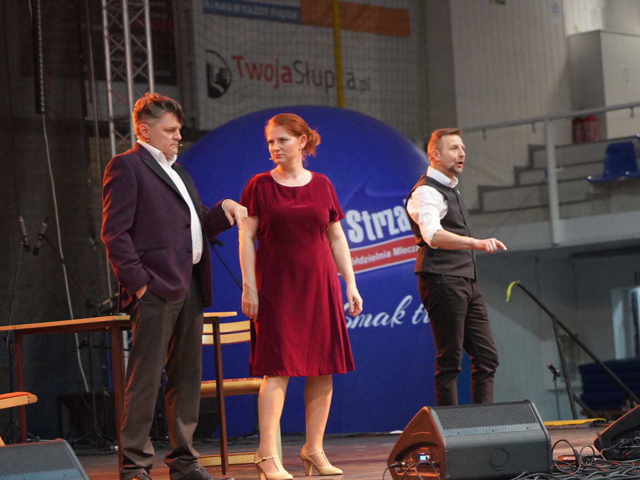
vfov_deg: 13.0
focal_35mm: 114
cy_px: 240
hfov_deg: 17.3
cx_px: 317
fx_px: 2108
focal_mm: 105
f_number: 4
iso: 6400
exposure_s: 1/160
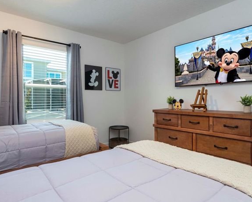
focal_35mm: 23
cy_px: 101
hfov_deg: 72.6
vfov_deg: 60.9
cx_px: 123
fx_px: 172
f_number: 22
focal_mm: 20
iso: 1000
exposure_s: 1/60
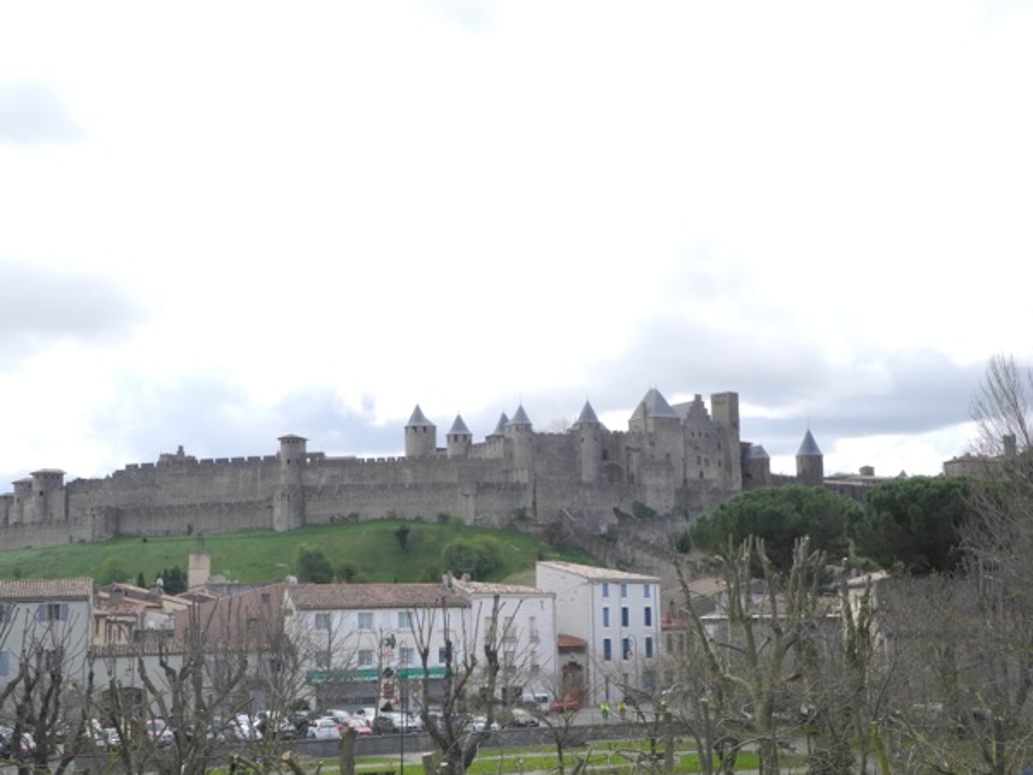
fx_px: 1641
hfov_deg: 34.9
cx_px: 516
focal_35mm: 55
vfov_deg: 26.6
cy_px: 388
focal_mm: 11.8
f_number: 3.5
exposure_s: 1/500
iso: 100
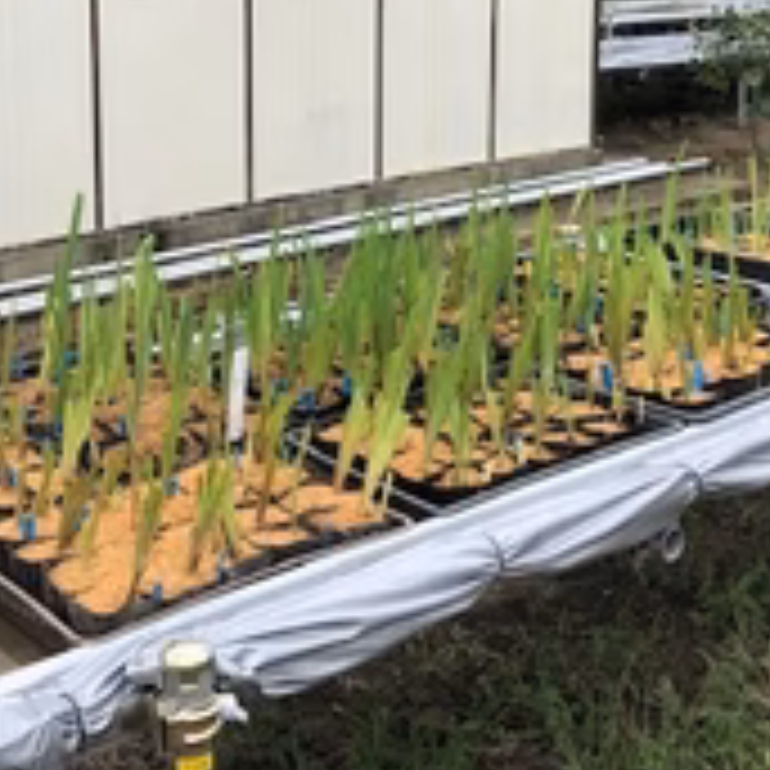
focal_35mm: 58
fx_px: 1460
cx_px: 306
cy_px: 108
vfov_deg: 28.6
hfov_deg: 29.5
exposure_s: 1/1043
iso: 20
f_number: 1.8
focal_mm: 4
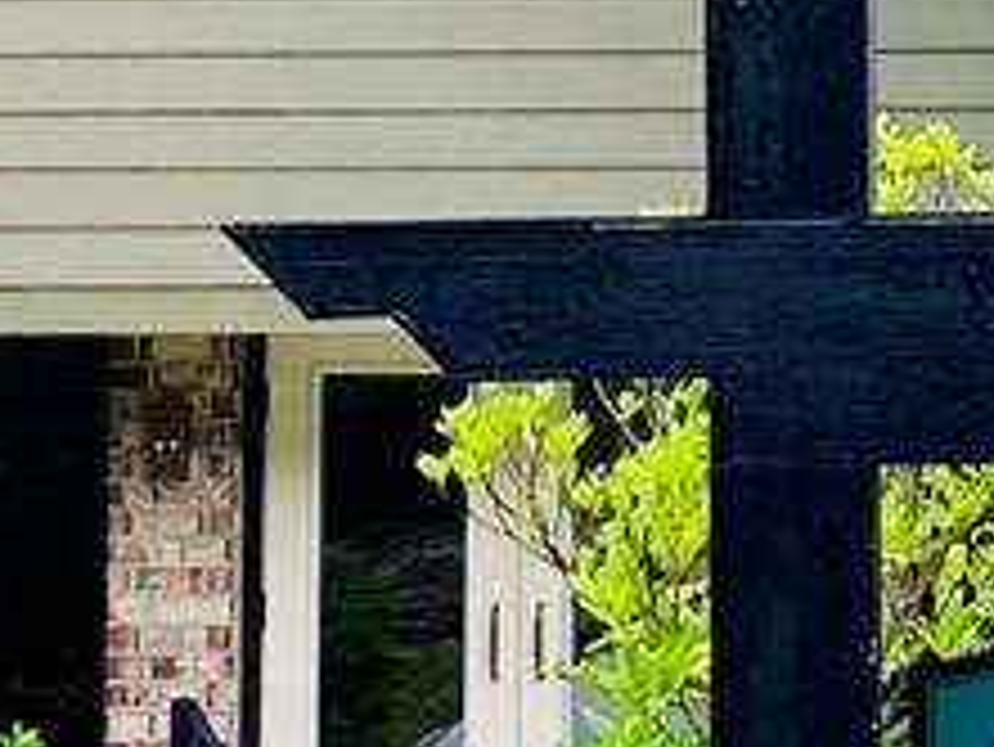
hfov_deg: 10.5
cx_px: 814
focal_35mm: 188
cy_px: -180
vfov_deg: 7.8
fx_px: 5401
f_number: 1.8
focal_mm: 4.25
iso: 25
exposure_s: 1/340
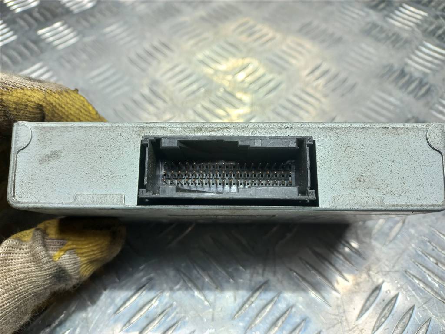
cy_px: 167
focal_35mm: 25
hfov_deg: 69.4
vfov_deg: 54.9
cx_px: 222
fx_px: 321
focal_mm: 4.6
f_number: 1.8
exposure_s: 1/50
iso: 40
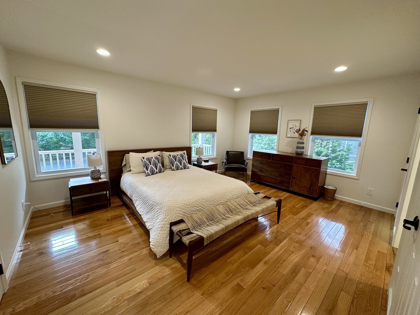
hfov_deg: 102.1
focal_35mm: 14
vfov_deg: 85.7
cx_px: 210
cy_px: 158
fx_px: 170
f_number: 2.2
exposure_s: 1/120
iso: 200
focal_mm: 2.22
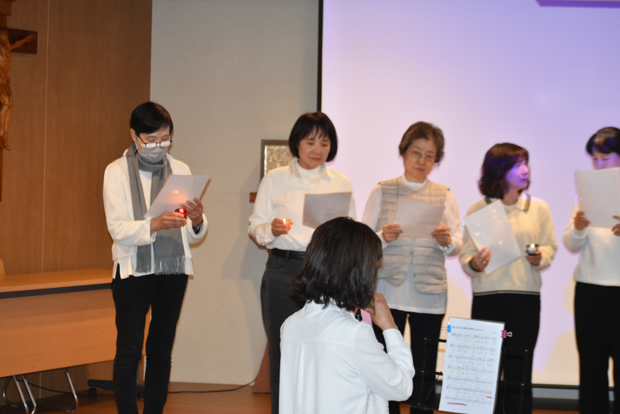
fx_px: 1809
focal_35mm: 105
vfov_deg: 13.1
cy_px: 207
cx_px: 310
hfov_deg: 19.4
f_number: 4.5
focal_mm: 70
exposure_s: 1/60
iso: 800
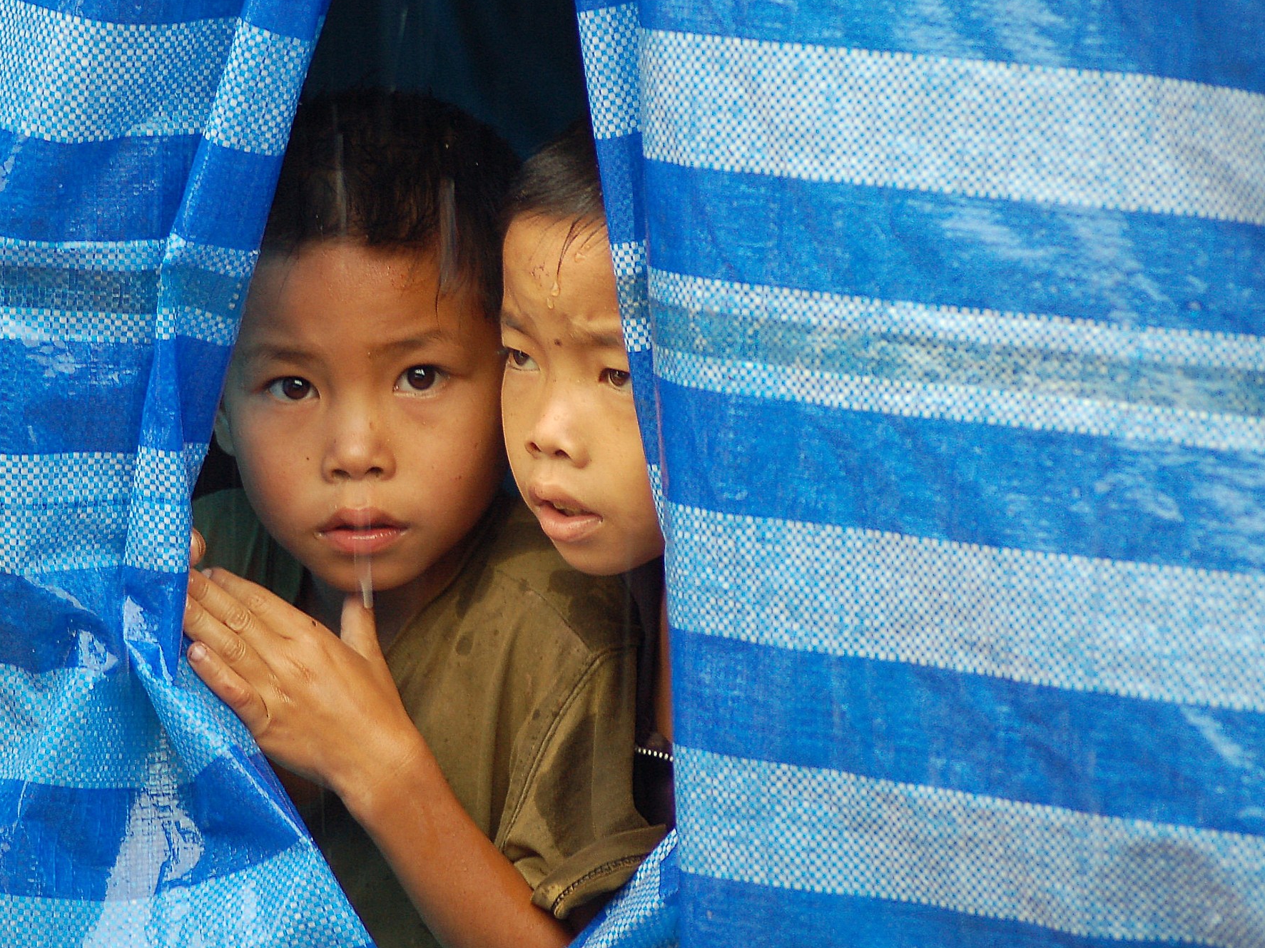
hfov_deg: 8.3
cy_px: 526
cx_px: 438
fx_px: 8696
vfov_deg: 6.2
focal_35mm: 238
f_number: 4.2
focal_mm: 122
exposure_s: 1/80
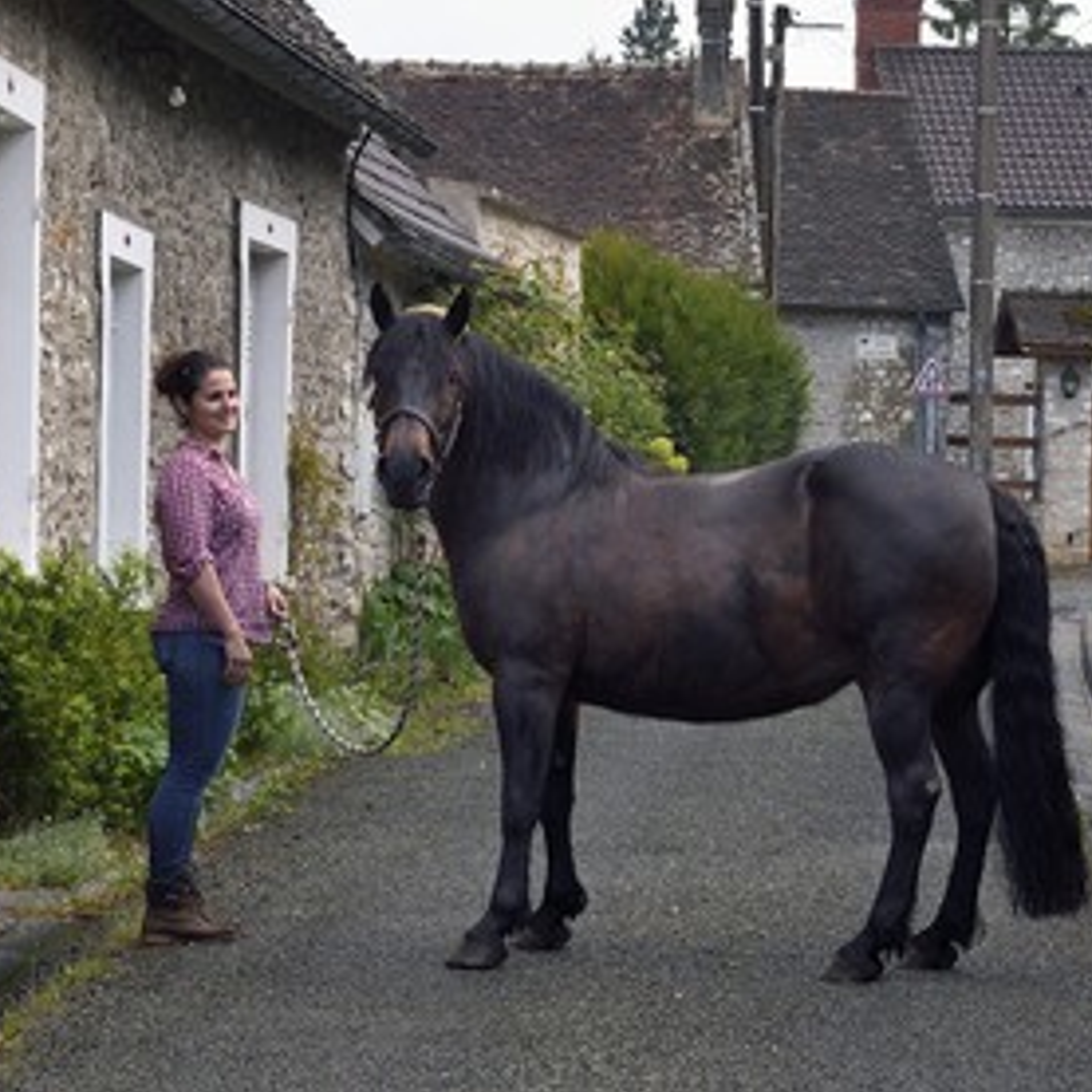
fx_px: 3212
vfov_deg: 19.3
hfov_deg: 19.3
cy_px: 544
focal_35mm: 90
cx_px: 451
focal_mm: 70
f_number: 9
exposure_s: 1/200
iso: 400
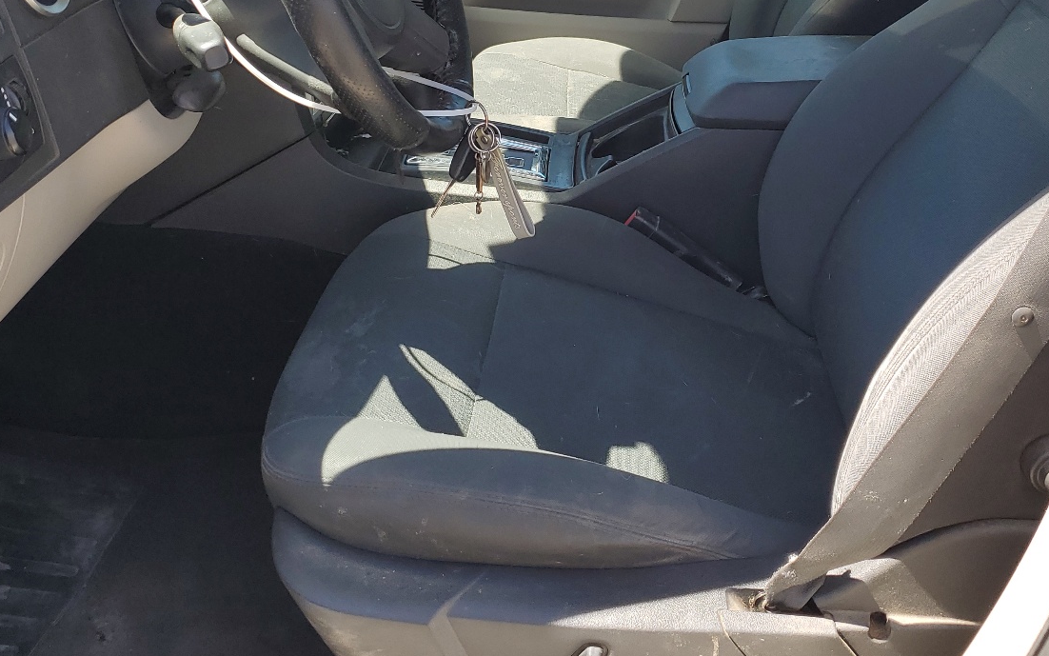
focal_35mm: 40
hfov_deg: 49.2
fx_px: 1144
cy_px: 166
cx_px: 559
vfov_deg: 31.4
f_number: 1.5
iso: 50
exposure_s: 1/500
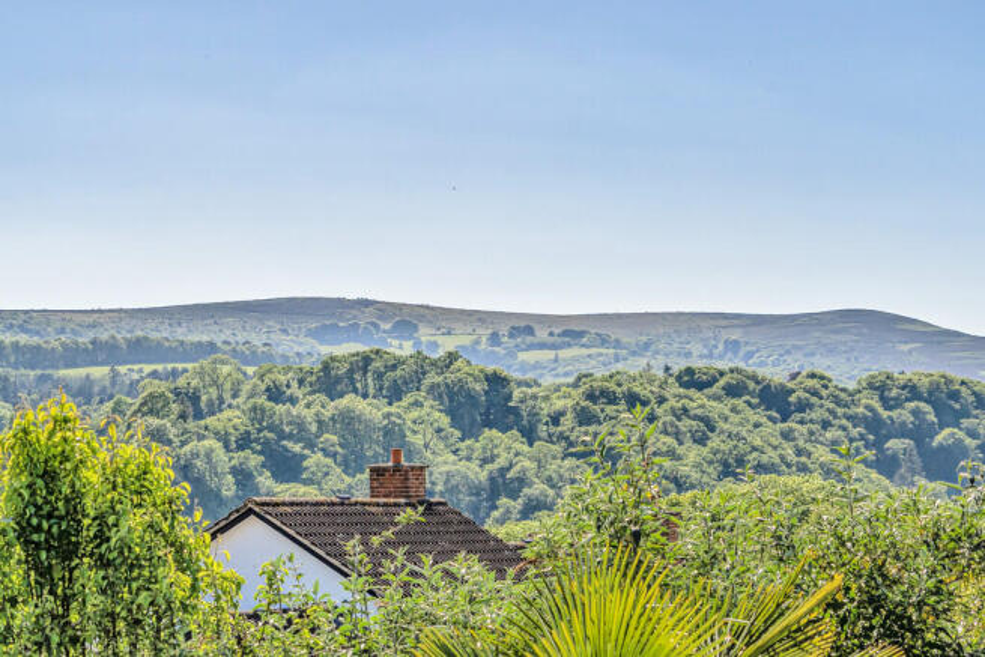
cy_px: 328
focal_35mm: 105
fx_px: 2873
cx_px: 492
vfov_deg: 13.0
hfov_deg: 19.5
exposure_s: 1/2500
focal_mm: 70
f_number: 8
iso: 400
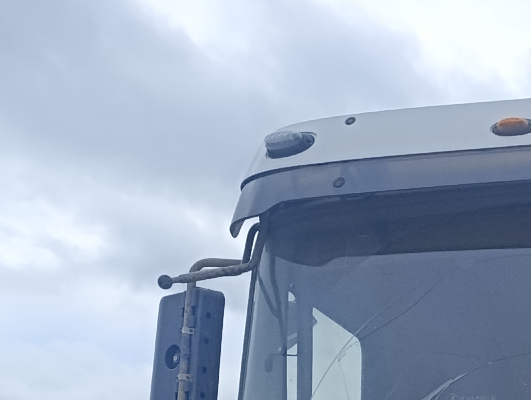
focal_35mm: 88
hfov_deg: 20.7
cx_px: 643
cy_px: 659
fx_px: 1352
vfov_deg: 15.1
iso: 50
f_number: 1.6
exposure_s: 1/422
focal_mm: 6.14
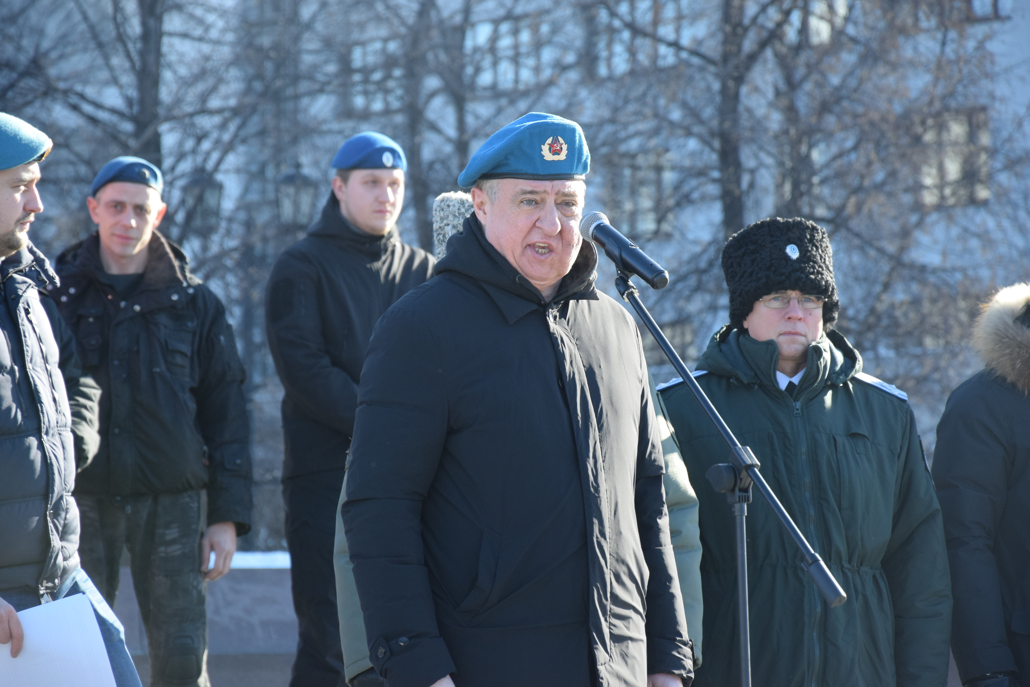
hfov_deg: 13.0
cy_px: 344
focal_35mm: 158
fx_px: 4507
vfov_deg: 8.7
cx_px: 515
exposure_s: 1/640
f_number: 5.6
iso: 800
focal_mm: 105
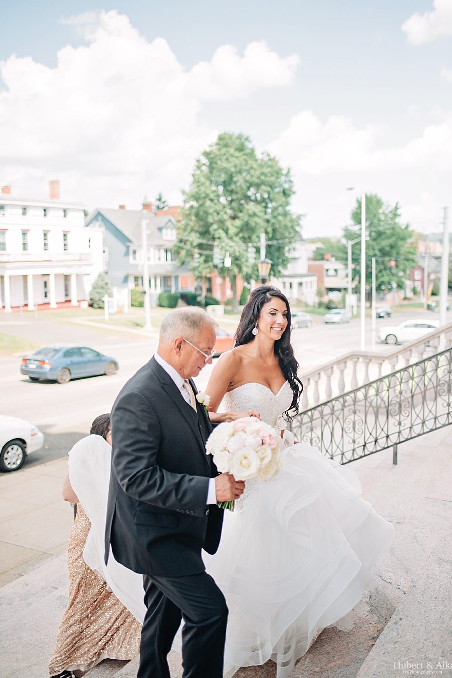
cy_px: 330
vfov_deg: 53.1
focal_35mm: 36
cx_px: 226
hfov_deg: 36.9
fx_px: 677
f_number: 1.8
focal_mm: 35
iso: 400
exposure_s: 1/6400
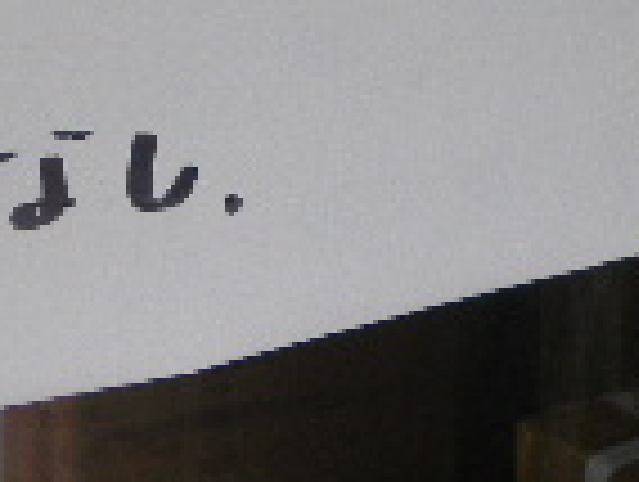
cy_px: -360
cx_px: -86
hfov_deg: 15.2
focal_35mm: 126
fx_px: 2330
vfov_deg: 11.1
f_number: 2.6
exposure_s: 1/100
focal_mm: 4.9
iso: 64
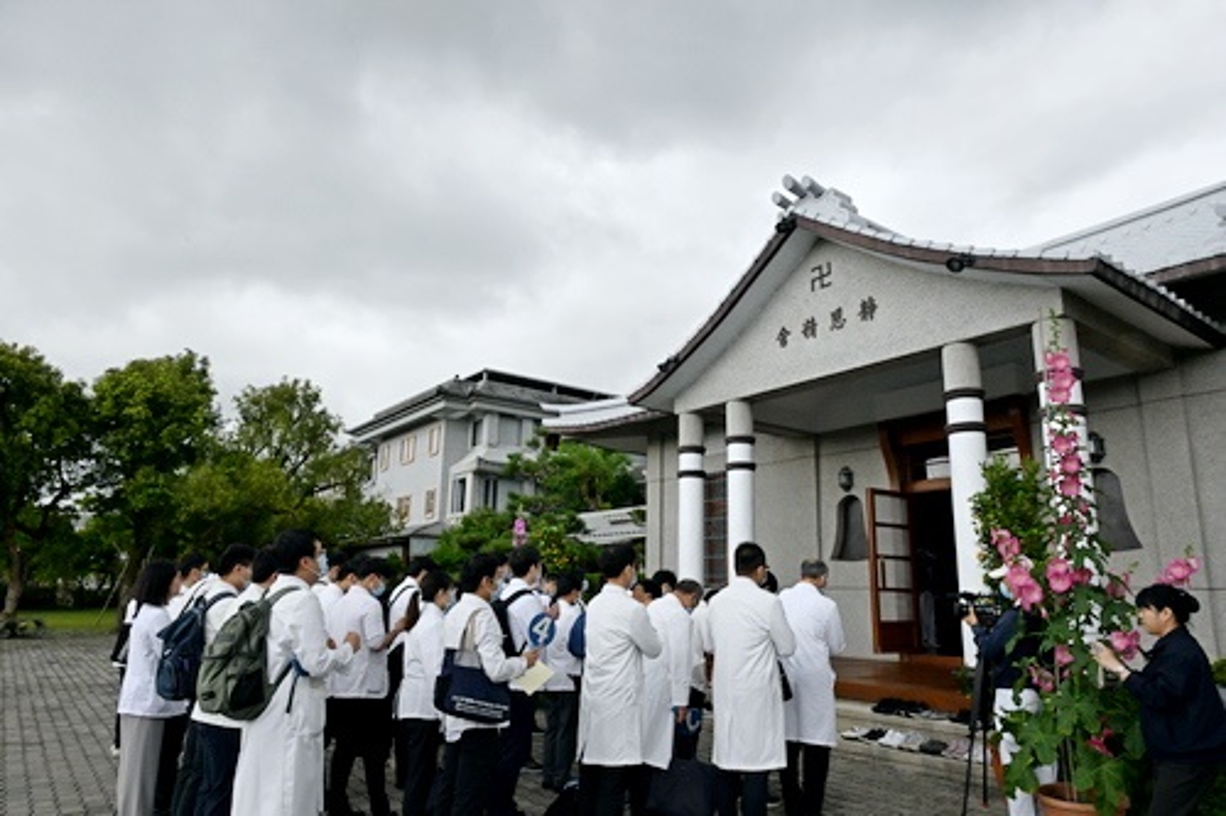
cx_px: 613
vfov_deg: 53.1
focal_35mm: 24
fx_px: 817
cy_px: 408
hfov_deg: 73.8
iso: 1250
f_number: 22
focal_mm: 24
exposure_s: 1/200
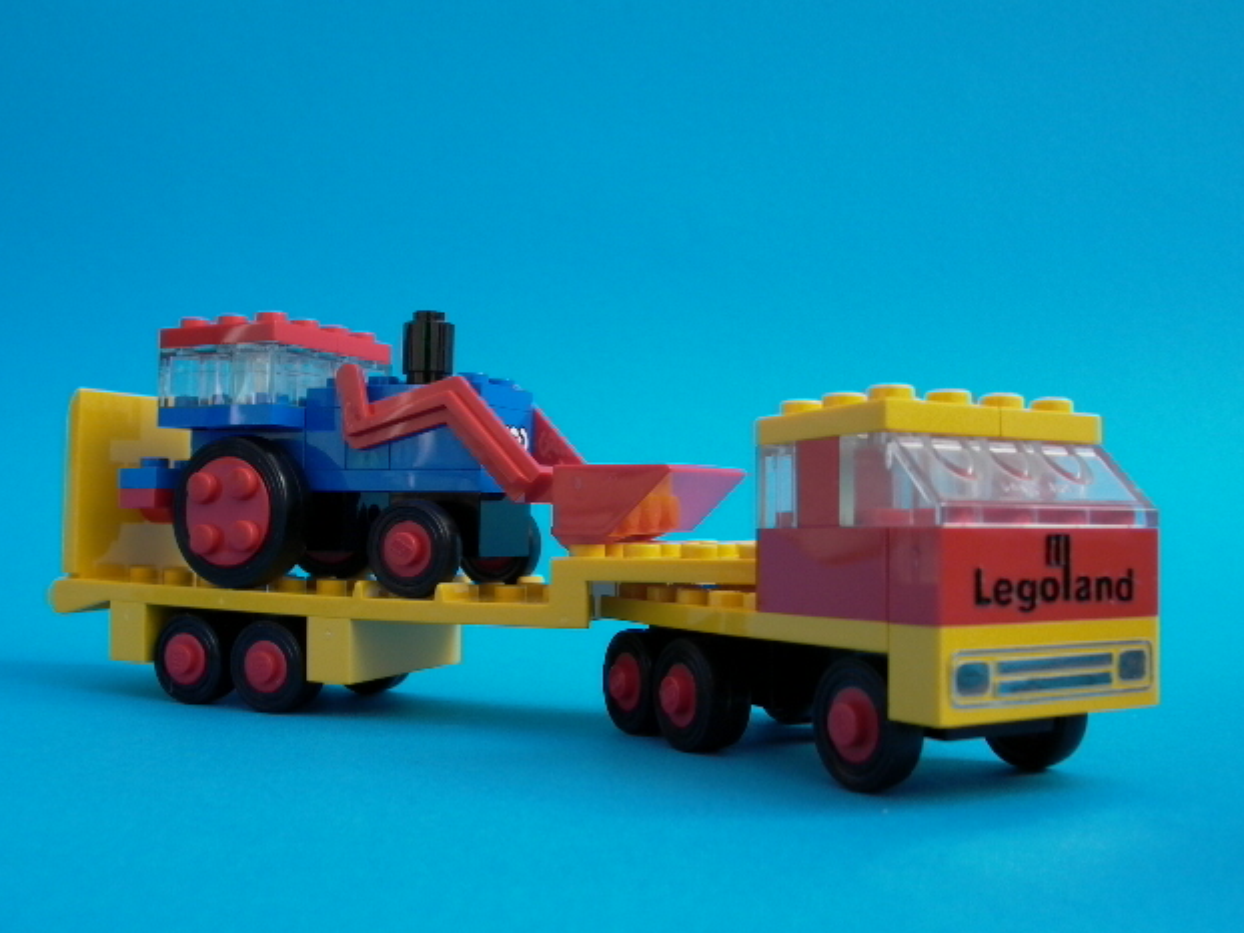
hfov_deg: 53.9
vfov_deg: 41.8
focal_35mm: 34
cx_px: 613
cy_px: 473
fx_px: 1222
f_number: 4.03
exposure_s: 1/280
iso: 100
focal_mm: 7.13
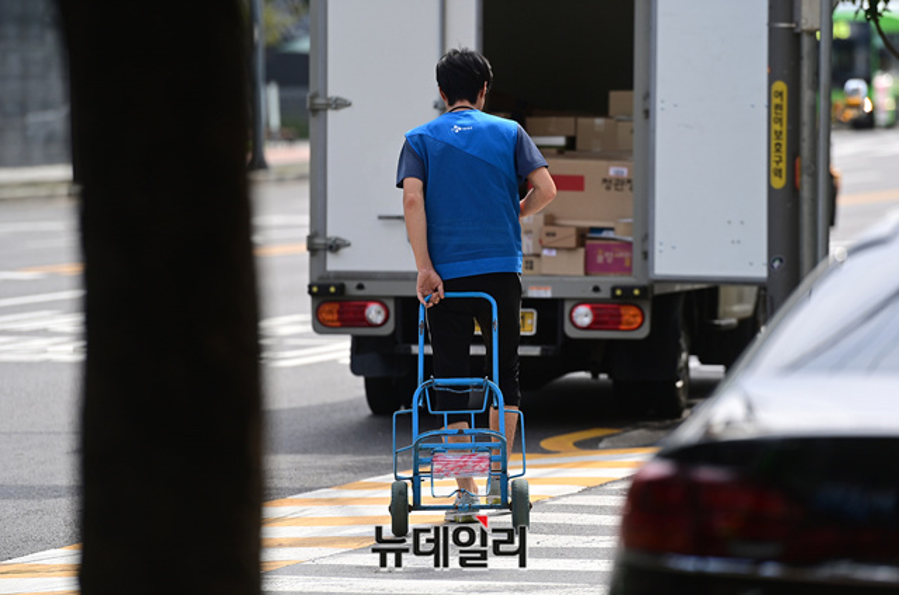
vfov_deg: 6.8
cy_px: 298
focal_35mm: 200
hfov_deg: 10.3
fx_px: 4984
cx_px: 450
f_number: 4
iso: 200
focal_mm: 200
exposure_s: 1/1000
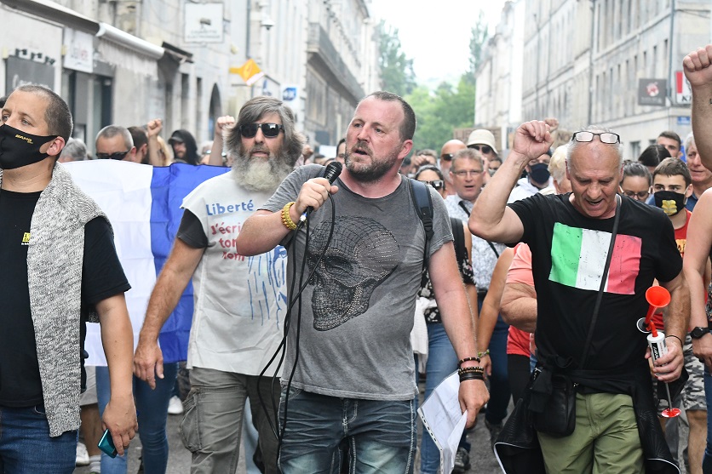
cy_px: 237
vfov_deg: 13.0
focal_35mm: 105
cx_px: 356
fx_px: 2076
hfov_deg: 19.5
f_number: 7.1
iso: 2500
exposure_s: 1/800
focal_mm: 70
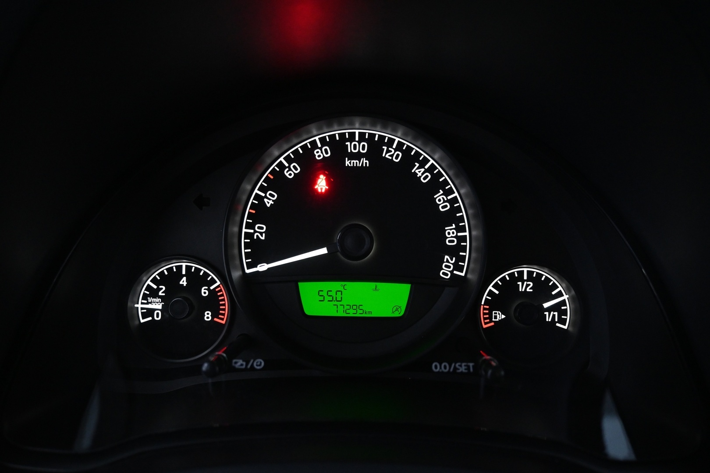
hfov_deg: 63.2
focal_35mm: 29
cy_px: 236
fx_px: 577
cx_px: 355
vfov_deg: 44.6
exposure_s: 1/30
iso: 2500
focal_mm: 19.5
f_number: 3.8
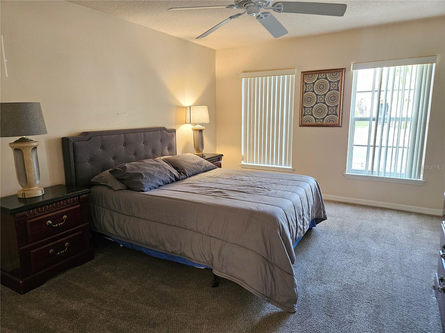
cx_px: 222
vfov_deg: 58.9
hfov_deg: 73.9
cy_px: 166
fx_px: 296
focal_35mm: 23
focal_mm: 5.4
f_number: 1.8
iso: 640
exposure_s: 1/60
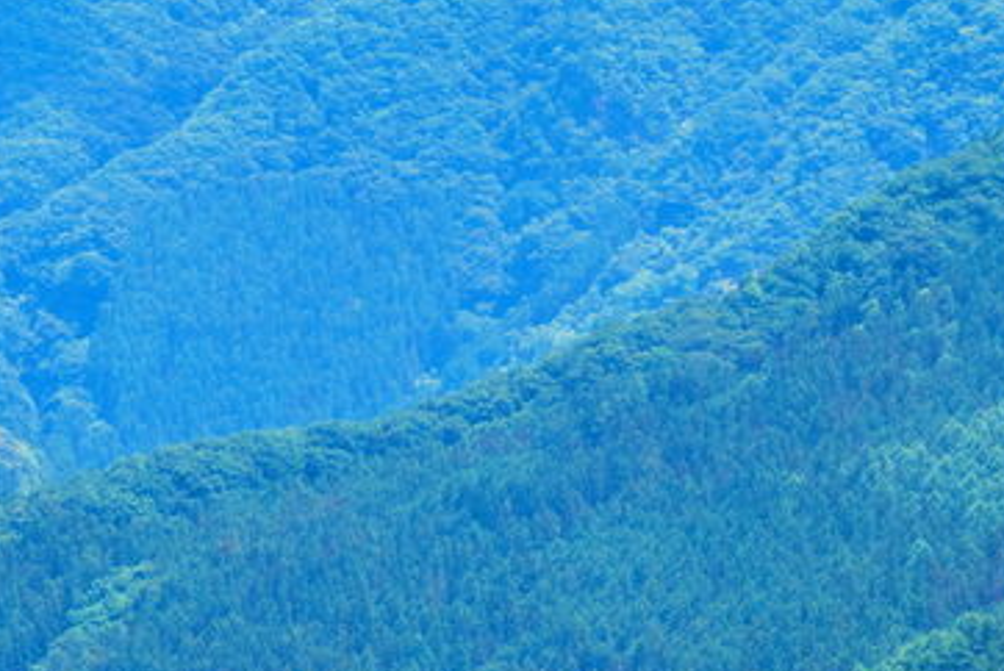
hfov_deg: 7.3
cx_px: -447
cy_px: -434
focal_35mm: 276
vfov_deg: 4.9
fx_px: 7703
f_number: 11
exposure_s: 1/200
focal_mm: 50
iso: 100
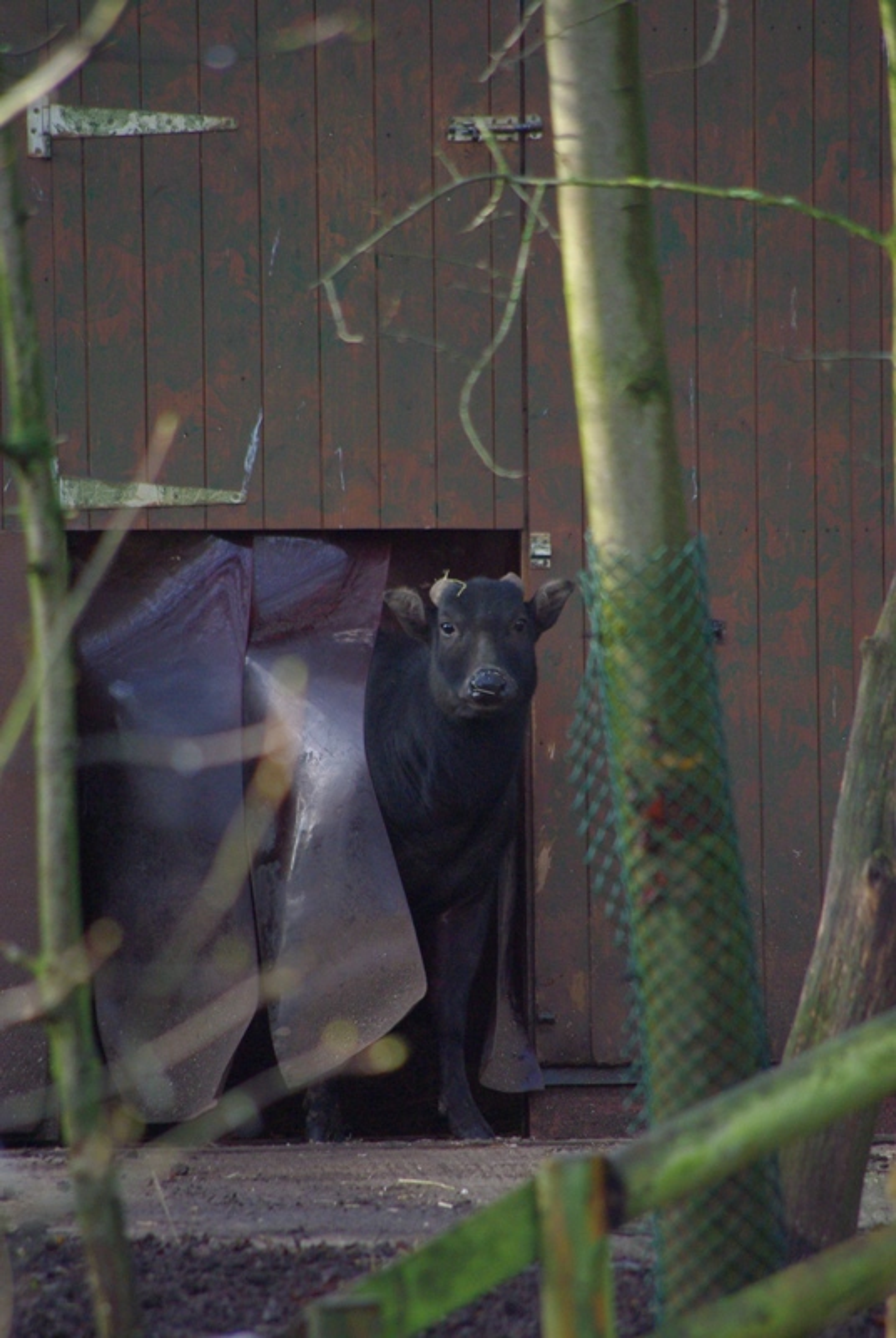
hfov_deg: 3.1
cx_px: 448
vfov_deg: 4.6
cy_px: 669
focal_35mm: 450
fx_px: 16741
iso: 800
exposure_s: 1/180
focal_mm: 300
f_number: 5.8
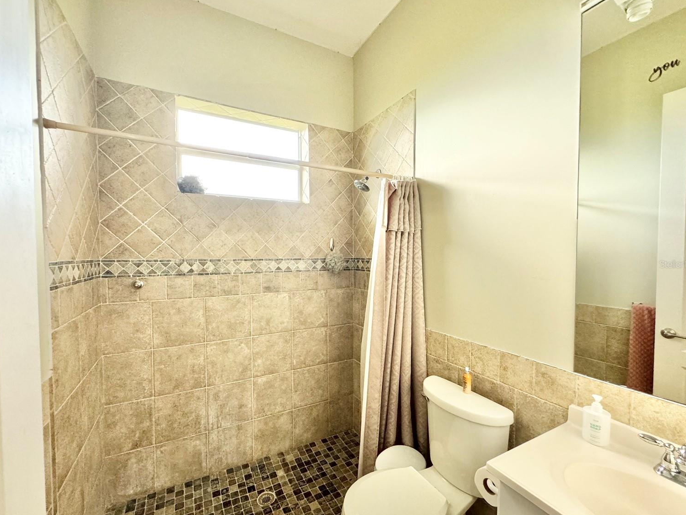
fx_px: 297
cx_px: 335
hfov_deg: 98.2
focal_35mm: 15
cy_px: 264
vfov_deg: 81.7
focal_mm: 2.22
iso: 250
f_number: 2.2
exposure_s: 1/99
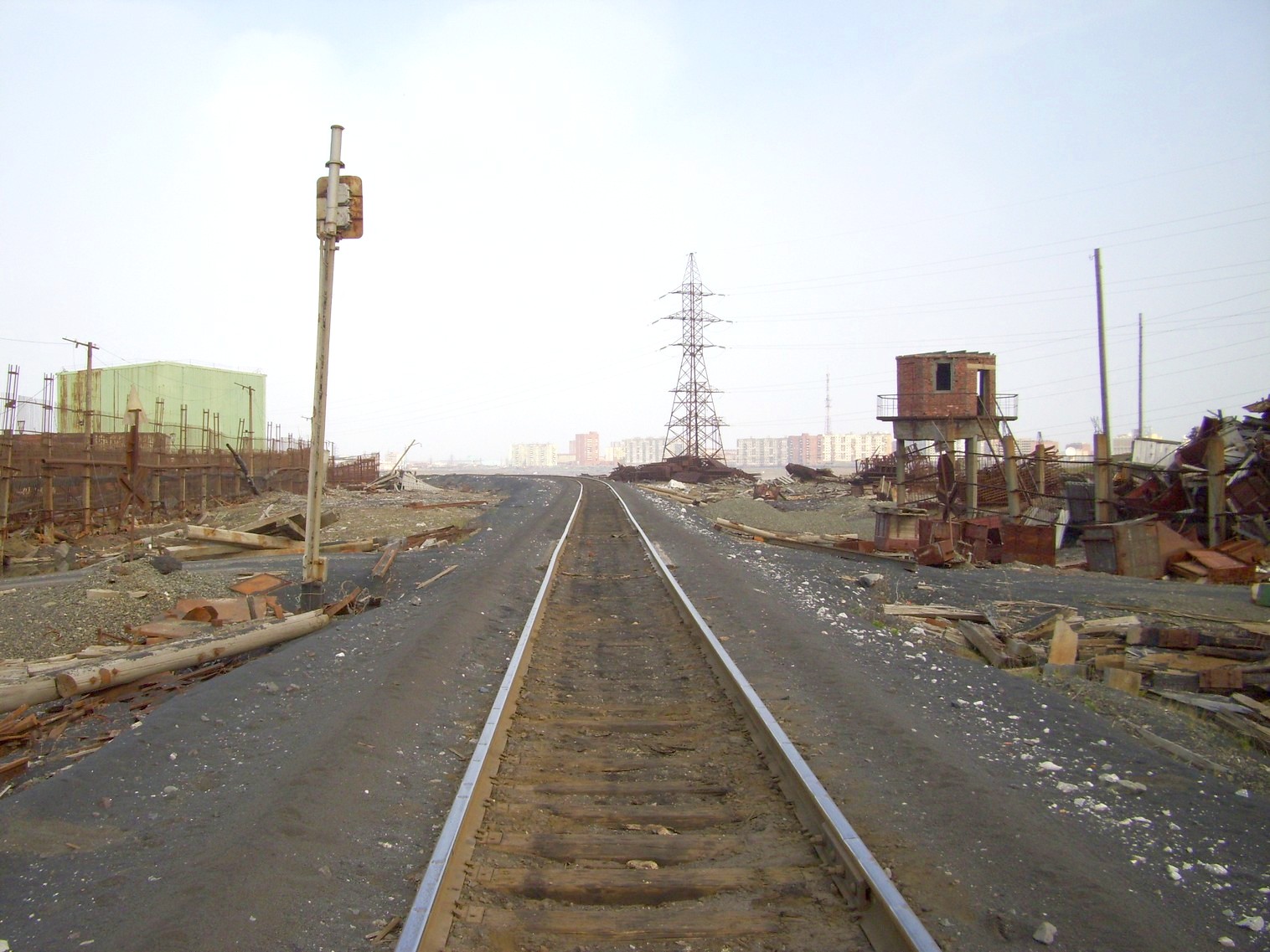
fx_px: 1247
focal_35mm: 34
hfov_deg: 54.0
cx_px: 635
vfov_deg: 41.8
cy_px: 476
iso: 80
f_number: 5.6
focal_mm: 5.7
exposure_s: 1/200
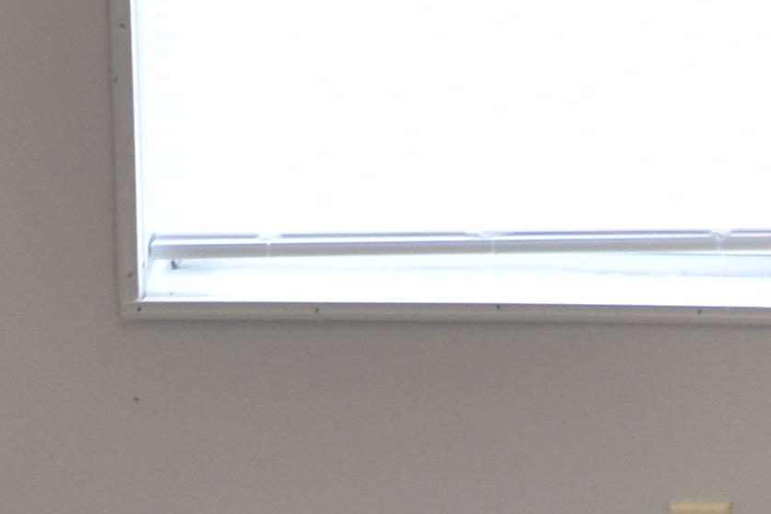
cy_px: -465
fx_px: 2292
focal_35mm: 107
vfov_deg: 11.7
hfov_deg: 17.0
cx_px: 1204
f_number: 3.5
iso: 800
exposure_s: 1/60
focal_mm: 10
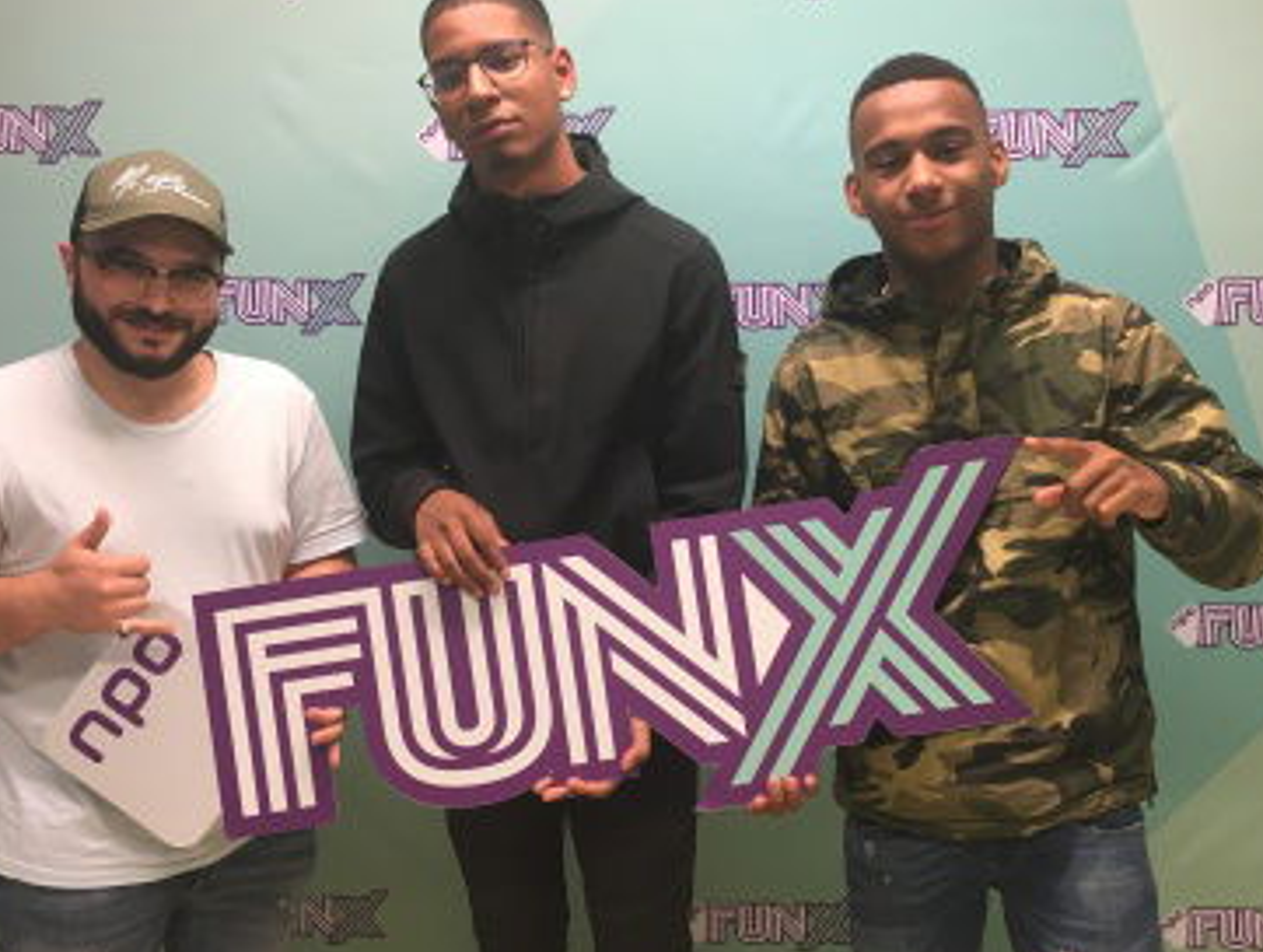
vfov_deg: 36.1
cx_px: 672
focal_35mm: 40
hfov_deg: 46.7
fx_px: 1462
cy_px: 478
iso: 100
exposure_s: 1/33
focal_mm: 4.15
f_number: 2.2
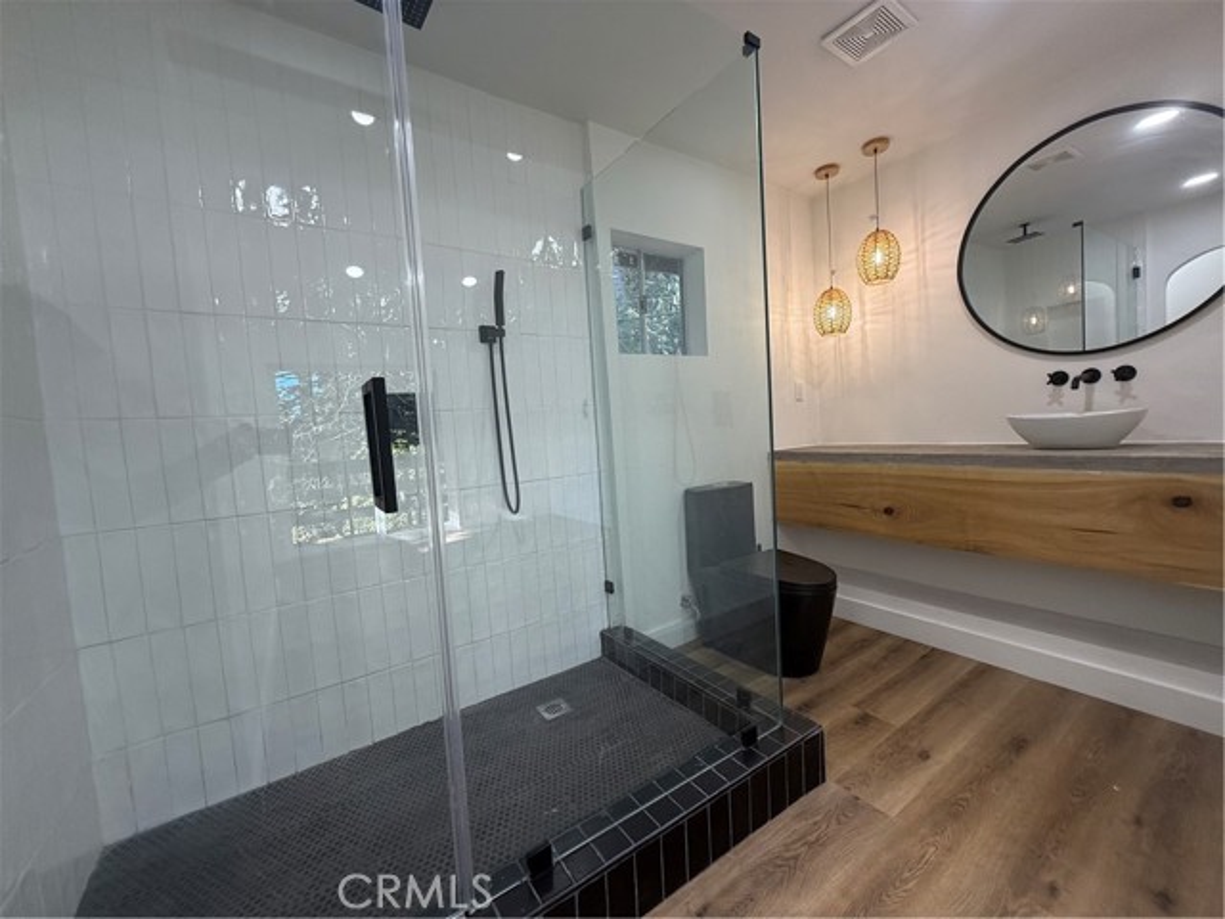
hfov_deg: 102.1
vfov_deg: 85.7
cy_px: 460
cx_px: 612
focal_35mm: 14
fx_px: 495
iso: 160
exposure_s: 1/120
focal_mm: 2.22
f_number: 2.2
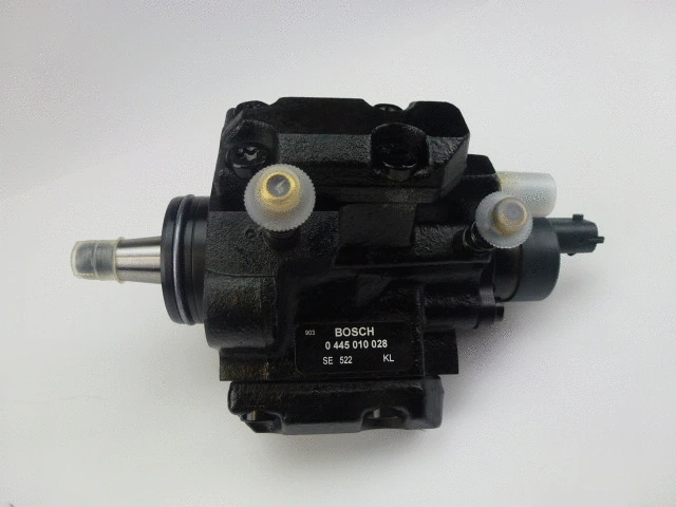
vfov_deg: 56.8
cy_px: 254
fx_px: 469
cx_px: 338
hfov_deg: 71.6
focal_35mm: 24
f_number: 3.3
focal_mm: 4.3
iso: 100
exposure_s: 1/60
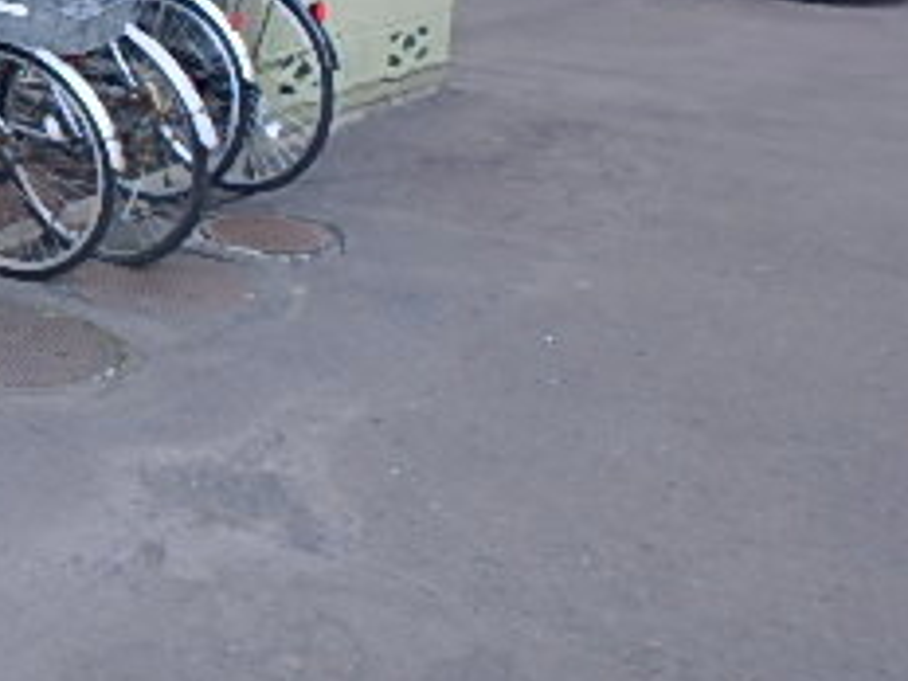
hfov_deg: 26.8
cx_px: -340
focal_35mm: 58
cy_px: -51
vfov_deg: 23.8
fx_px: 1521
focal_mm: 3.7
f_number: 3.5
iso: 125
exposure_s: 1/100
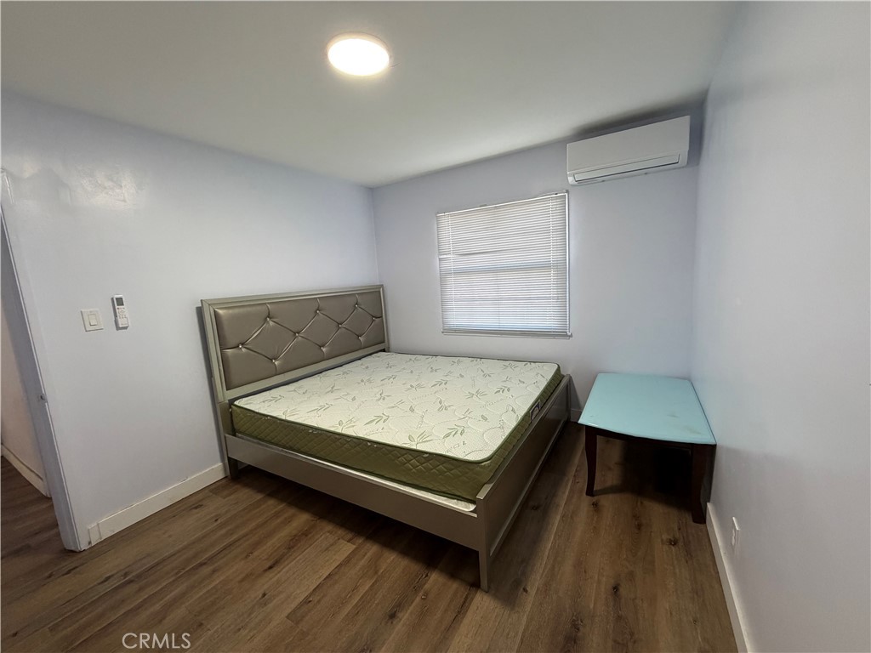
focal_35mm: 14
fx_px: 352
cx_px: 436
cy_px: 326
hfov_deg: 102.1
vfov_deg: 85.7
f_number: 2.2
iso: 320
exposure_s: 1/120
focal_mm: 2.22
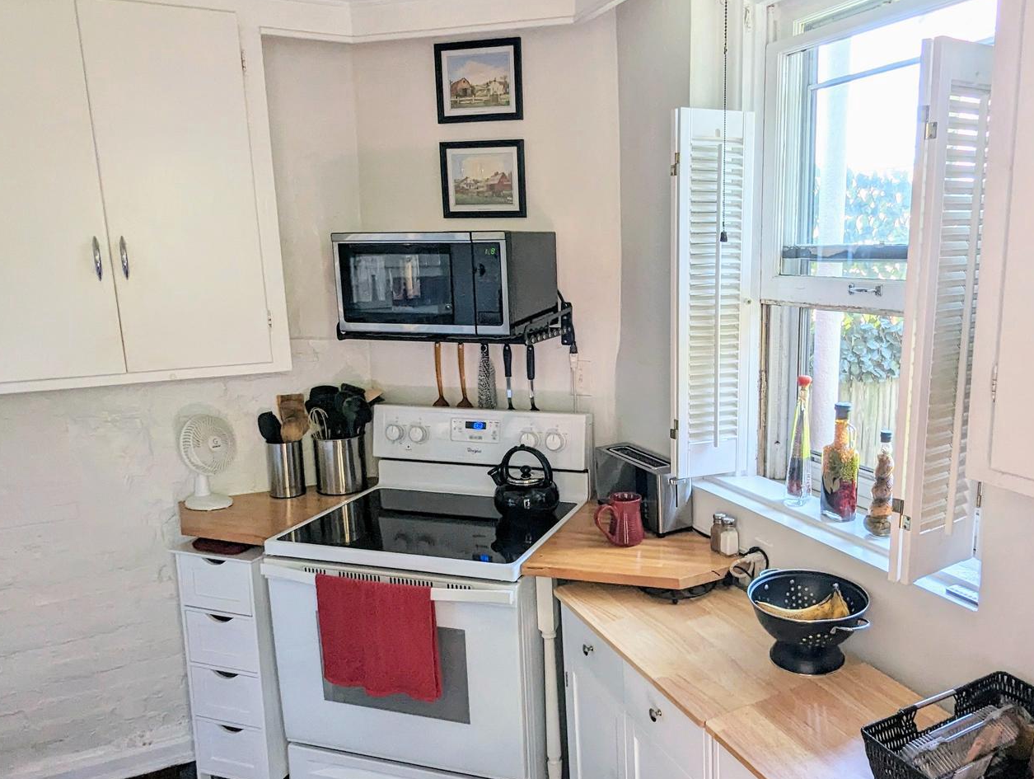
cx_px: 633
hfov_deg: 66.4
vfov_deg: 53.2
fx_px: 778
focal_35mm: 26
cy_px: 401
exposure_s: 1/121
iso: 150
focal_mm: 2.35
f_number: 2.2
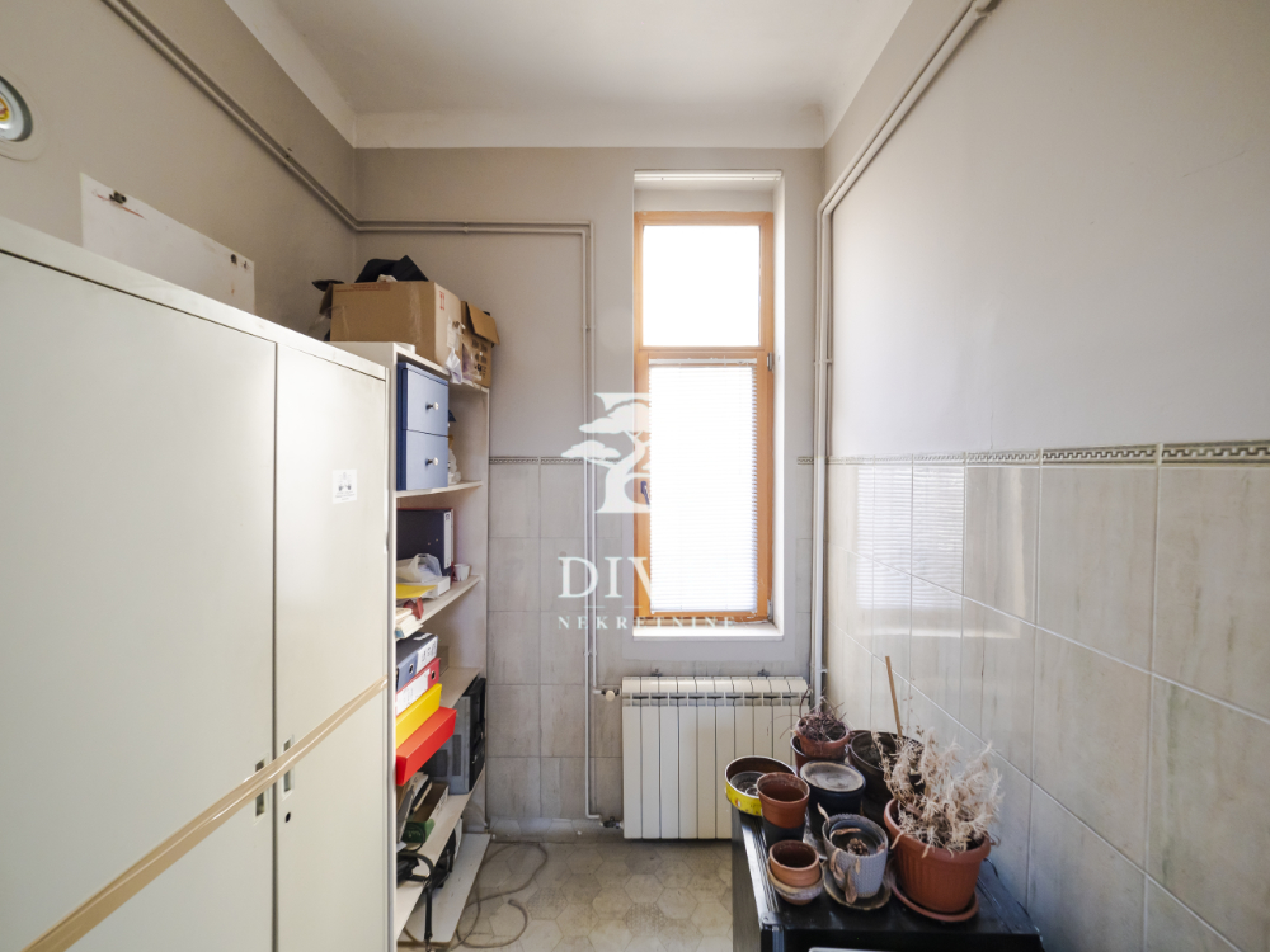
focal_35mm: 14
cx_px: 635
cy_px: 476
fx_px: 514
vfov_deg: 85.7
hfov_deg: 102.1
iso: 400
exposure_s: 1/40
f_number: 4
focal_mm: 7
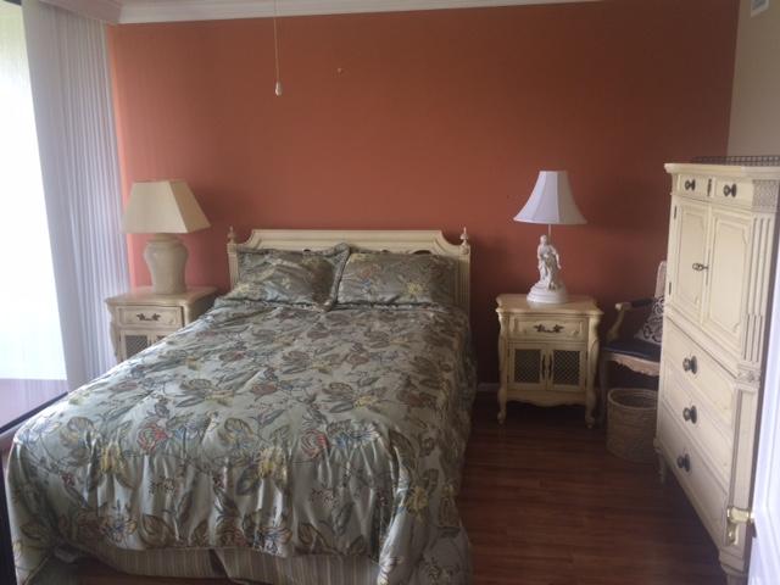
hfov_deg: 61.7
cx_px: 390
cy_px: 292
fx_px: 653
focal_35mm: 29
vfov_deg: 48.2
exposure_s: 1/30
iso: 80
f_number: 2.2
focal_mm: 4.15
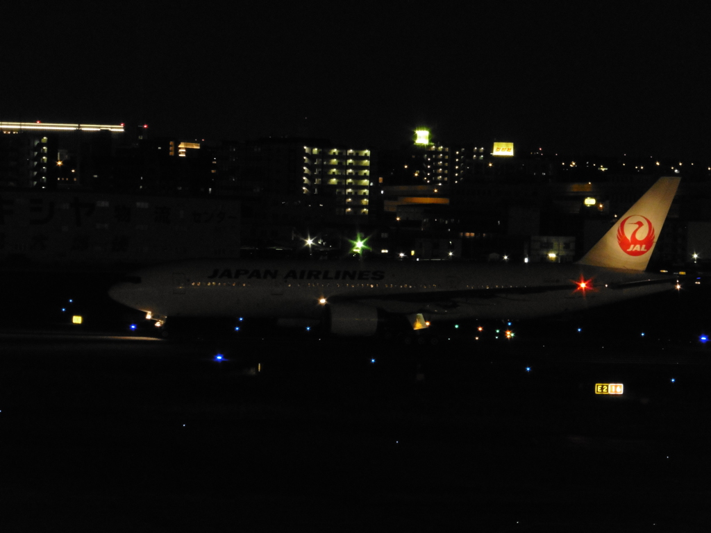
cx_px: 356
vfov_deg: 8.4
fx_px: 3615
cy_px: 266
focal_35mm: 176
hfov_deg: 11.2
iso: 800
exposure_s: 1/8
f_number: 5.4
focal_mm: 31.3
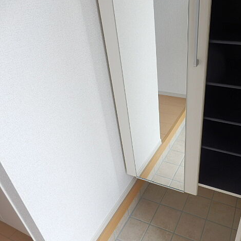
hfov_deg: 54.3
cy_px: 120
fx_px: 228
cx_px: 164
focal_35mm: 29
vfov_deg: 55.6
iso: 80
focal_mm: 4.2
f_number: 3
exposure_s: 1/30
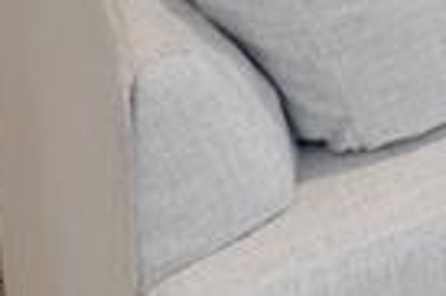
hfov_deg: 15.3
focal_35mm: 105
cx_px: 915
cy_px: -665
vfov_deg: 9.4
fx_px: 1299
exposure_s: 1/10
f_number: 7.1
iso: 800
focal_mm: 14
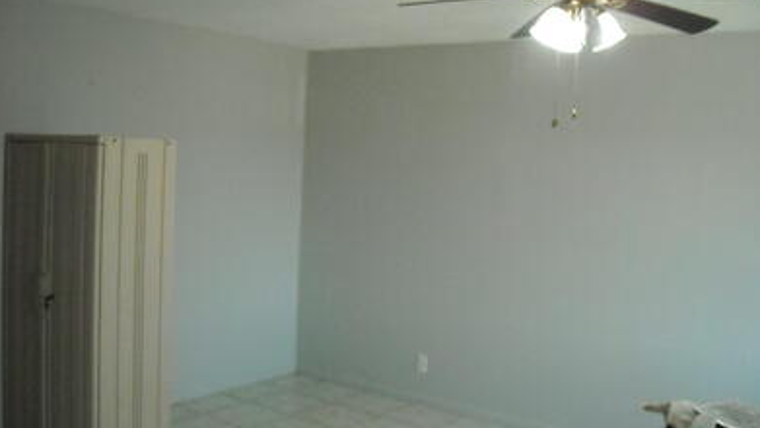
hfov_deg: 51.6
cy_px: 191
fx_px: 786
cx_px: 381
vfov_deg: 30.4
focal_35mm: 39
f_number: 2.8
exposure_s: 1/209
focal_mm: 5.7
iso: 800
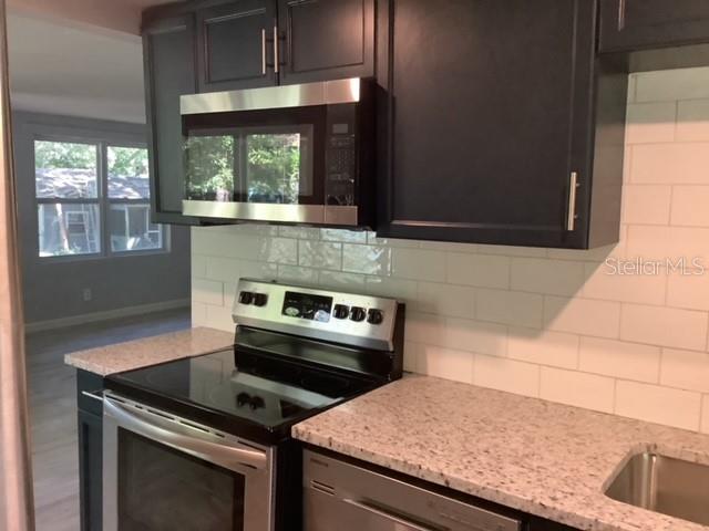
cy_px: 266
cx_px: 354
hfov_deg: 58.4
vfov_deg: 45.4
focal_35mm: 31
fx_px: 635
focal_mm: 3.3
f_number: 2.4
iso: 400
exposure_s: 1/60
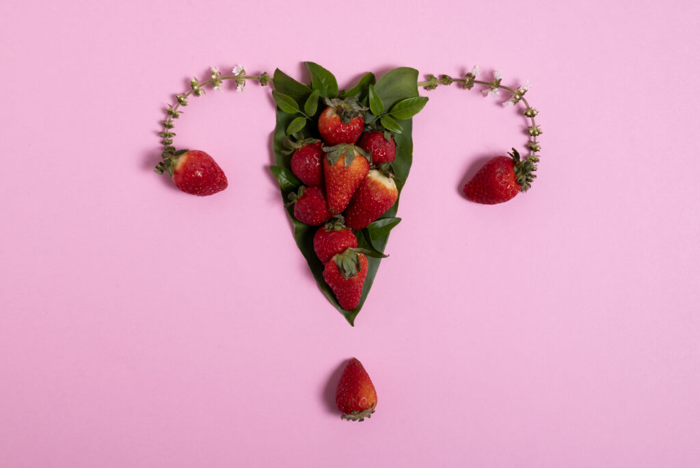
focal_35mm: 50
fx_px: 973
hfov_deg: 39.6
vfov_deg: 27.0
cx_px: 350
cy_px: 234
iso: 200
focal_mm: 50
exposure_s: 1/125
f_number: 11
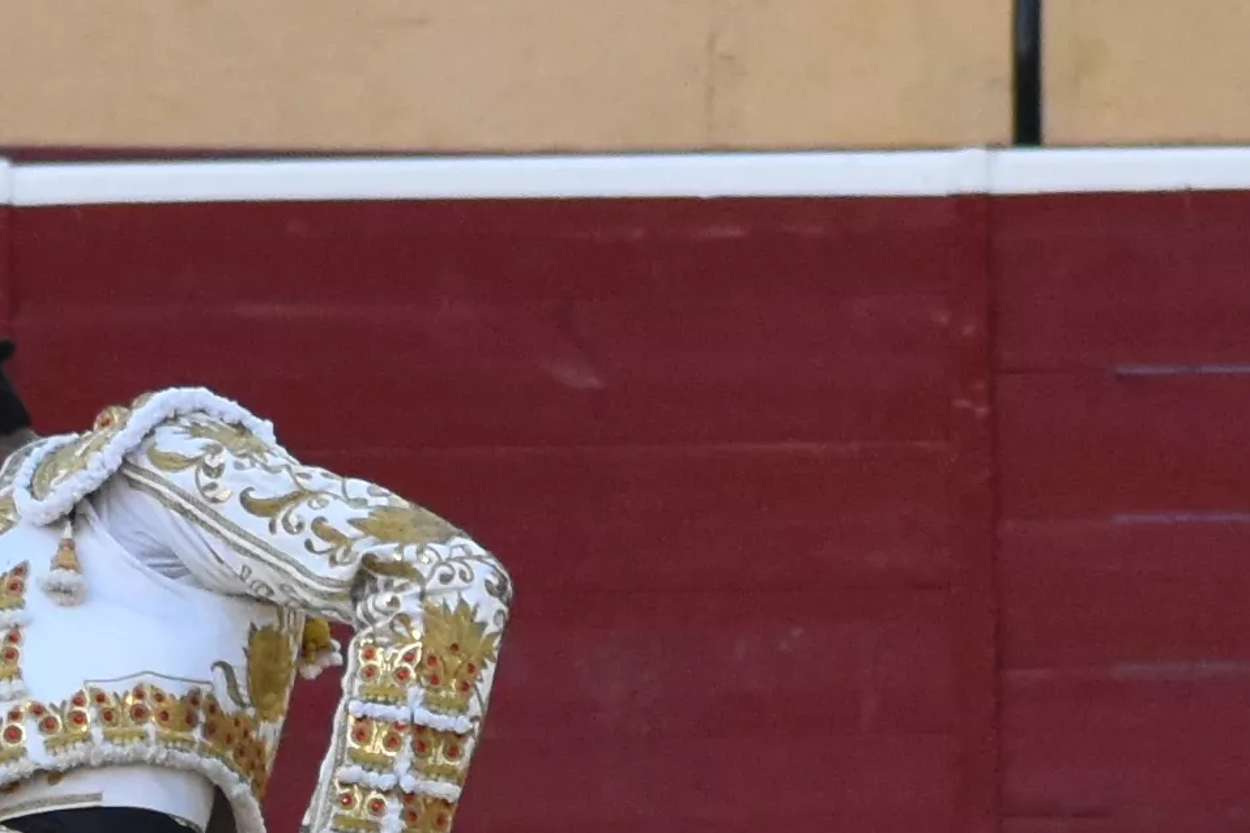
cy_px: 1499
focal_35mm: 959
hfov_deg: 2.1
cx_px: -249
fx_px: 33296
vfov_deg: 1.4
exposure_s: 1/320
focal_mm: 102
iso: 1600
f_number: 4.8
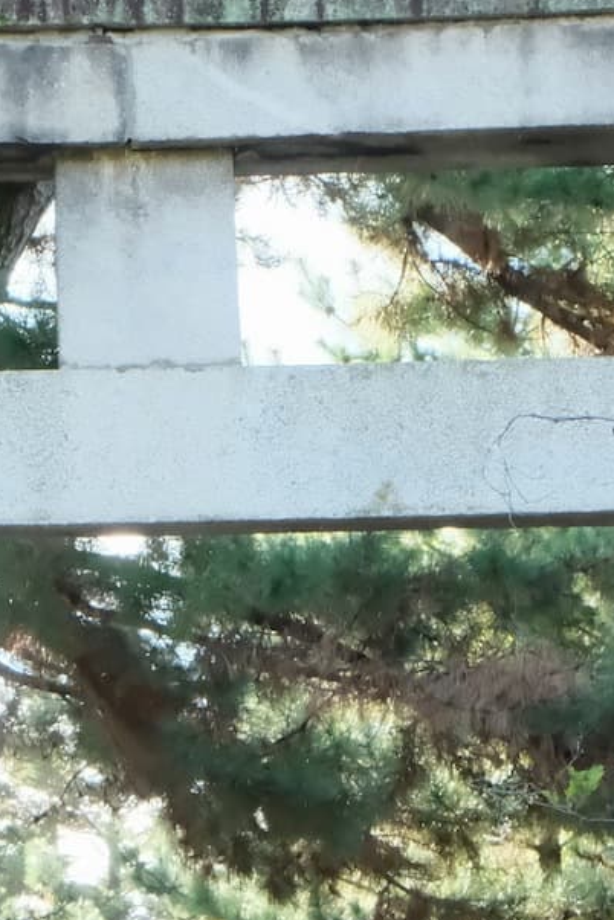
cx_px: -66
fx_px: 4579
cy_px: 1344
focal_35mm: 179
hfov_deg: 7.6
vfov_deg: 11.1
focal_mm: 36.1
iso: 1600
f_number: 8
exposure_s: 1/125
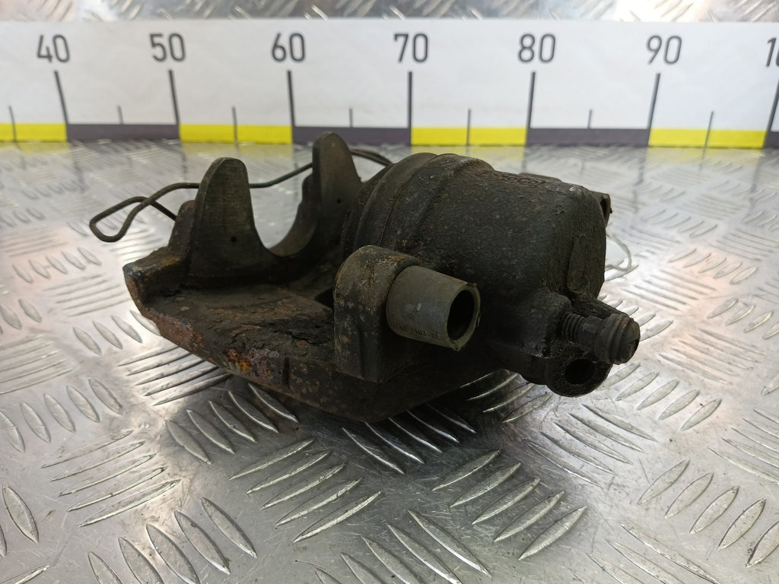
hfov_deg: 73.9
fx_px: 518
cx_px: 390
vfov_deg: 58.9
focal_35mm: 23
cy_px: 292
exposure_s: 1/50
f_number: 1.6
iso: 101
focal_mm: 4.11
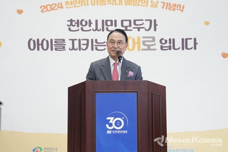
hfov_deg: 33.9
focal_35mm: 59
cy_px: 76
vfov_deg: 23.0
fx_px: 374
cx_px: 114
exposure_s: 1/250
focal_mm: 59
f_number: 4
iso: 2500
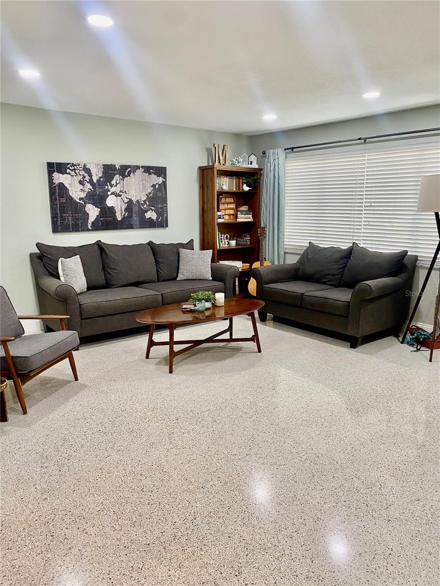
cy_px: 293
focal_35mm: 26
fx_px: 441
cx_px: 220
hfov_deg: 53.1
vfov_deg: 67.3
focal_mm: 4.25
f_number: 1.8
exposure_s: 1/60
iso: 80
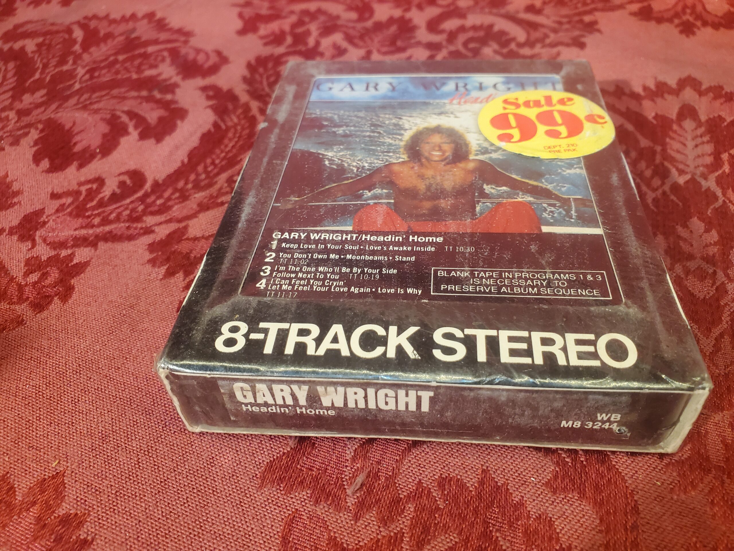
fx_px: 551
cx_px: 367
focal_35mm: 26
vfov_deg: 53.1
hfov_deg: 67.3
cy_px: 276
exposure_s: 1/120
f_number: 2.4
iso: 320
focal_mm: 4.3
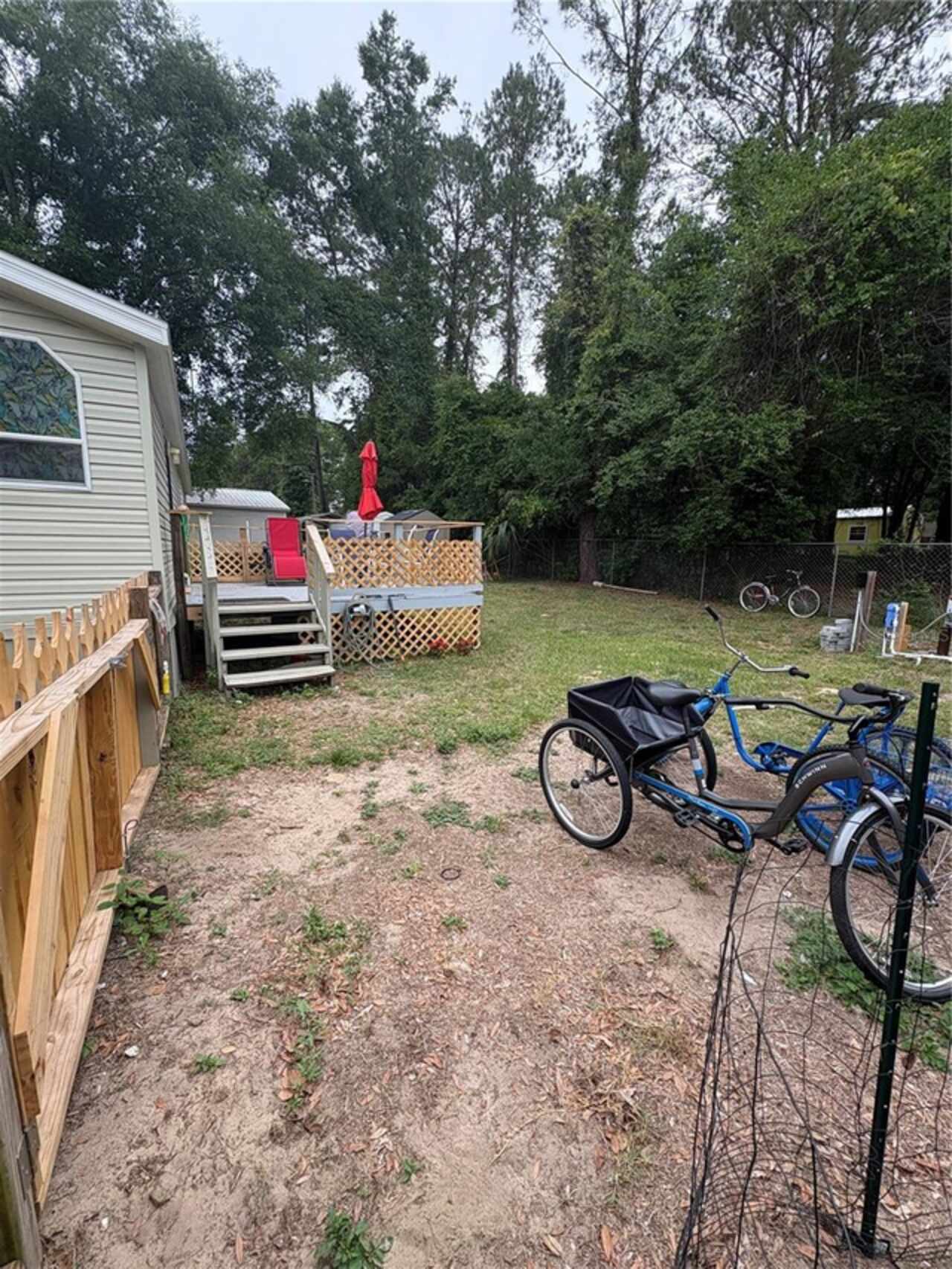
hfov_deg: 85.7
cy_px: 634
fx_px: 513
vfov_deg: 102.1
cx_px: 476
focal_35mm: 14
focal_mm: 2.22
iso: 64
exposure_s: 1/430
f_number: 2.2
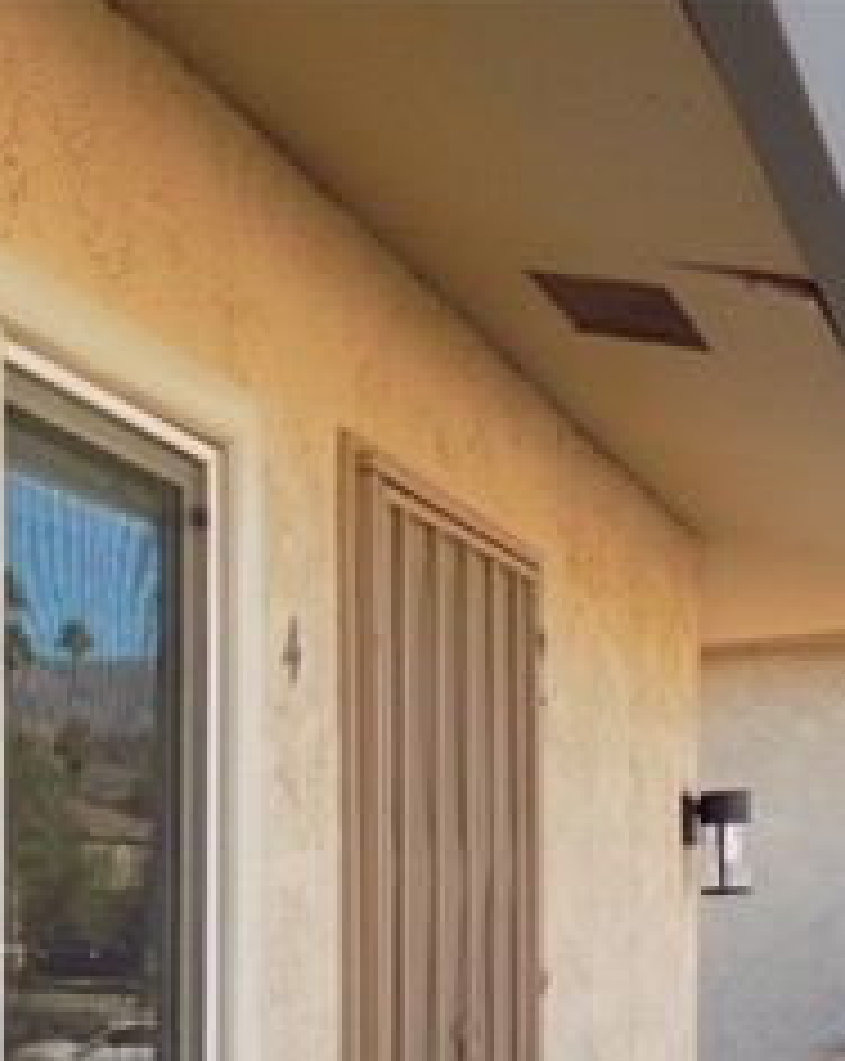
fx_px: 1912
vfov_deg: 29.0
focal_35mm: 61
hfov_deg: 22.2
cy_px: 1065
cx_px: -270
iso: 80
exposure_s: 1/200
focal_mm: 4
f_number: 3.1
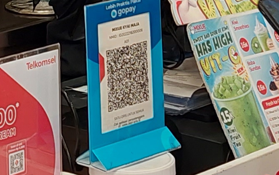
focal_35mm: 176
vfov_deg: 6.9
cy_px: -295
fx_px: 1339
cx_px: -34
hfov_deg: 11.7
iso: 50
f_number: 1.8
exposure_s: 1/50
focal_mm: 5.23
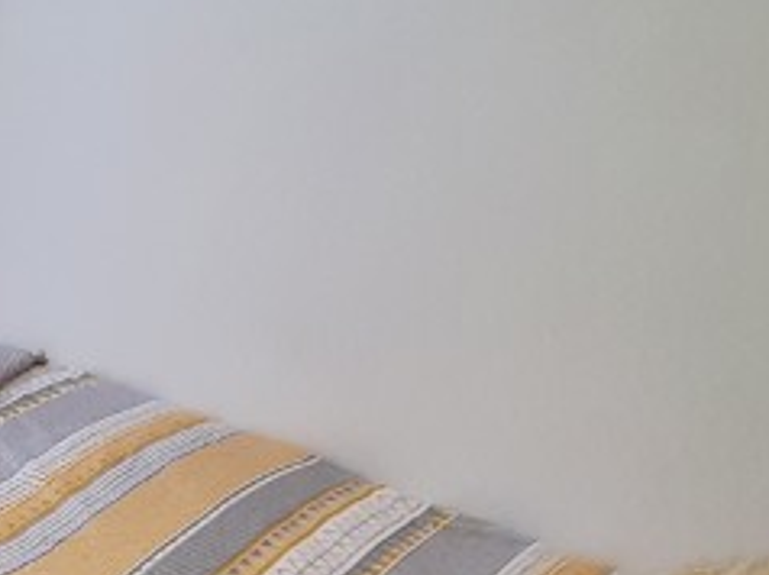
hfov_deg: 26.0
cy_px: 788
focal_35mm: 56
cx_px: -365
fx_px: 1243
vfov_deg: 22.7
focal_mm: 1.42
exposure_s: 1/100
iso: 64
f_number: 2.2
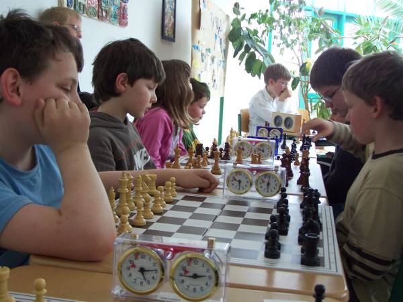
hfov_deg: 37.5
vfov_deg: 28.6
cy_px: 151
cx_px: 202
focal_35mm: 51
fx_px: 594
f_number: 3
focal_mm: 8.5
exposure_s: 1/30
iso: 125
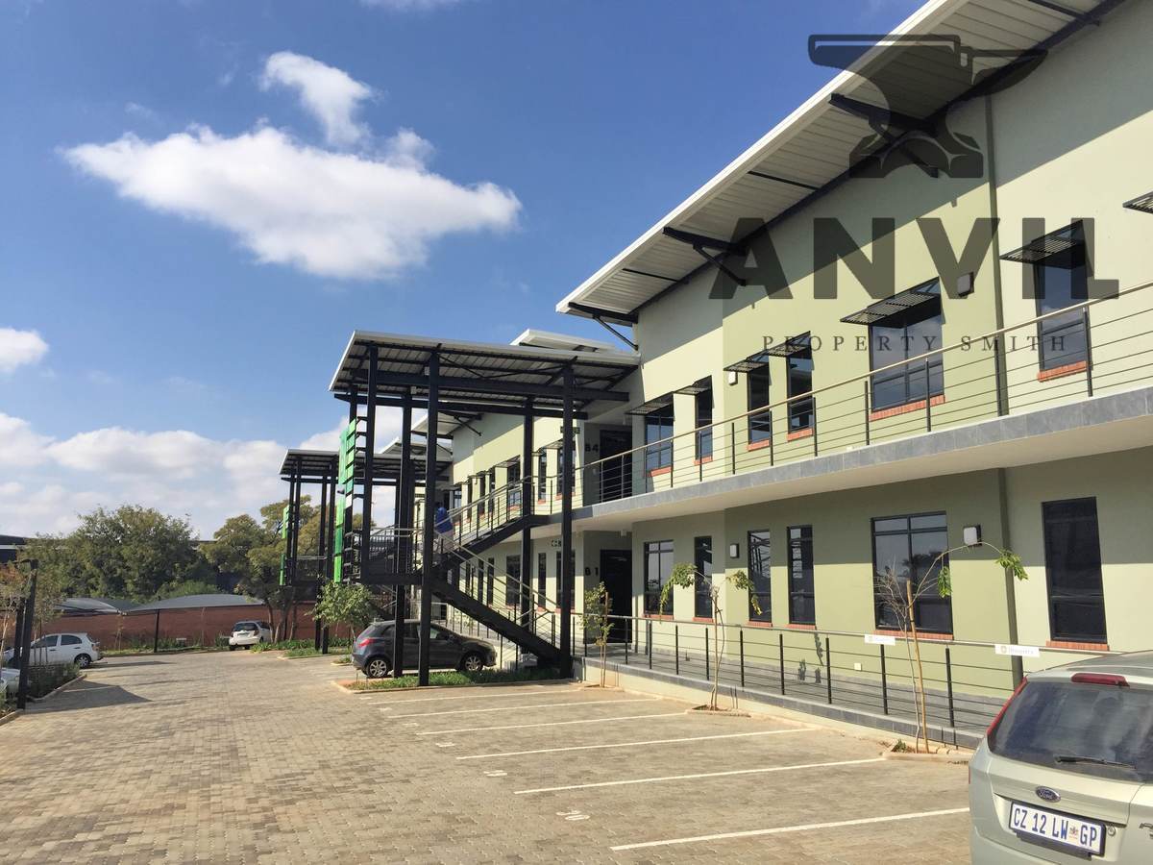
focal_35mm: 29
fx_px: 966
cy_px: 432
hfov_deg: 61.7
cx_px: 576
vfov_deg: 48.2
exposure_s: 1/2198
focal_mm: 4.15
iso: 32
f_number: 2.2
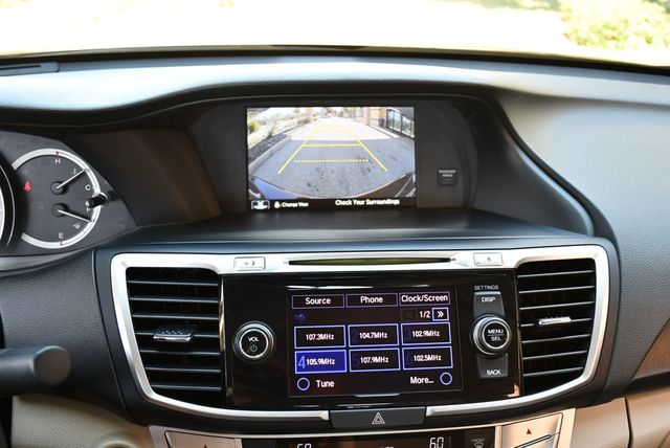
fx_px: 671
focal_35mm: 36
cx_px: 335
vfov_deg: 36.9
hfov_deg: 53.1
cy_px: 224
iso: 800
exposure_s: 1/250
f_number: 3.5
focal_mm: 18
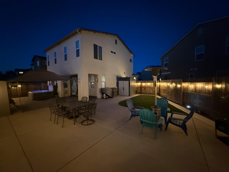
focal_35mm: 14
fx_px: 93
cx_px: 114
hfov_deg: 102.1
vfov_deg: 85.7
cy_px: 86
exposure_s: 1/30
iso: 2000
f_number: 2.2
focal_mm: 2.22
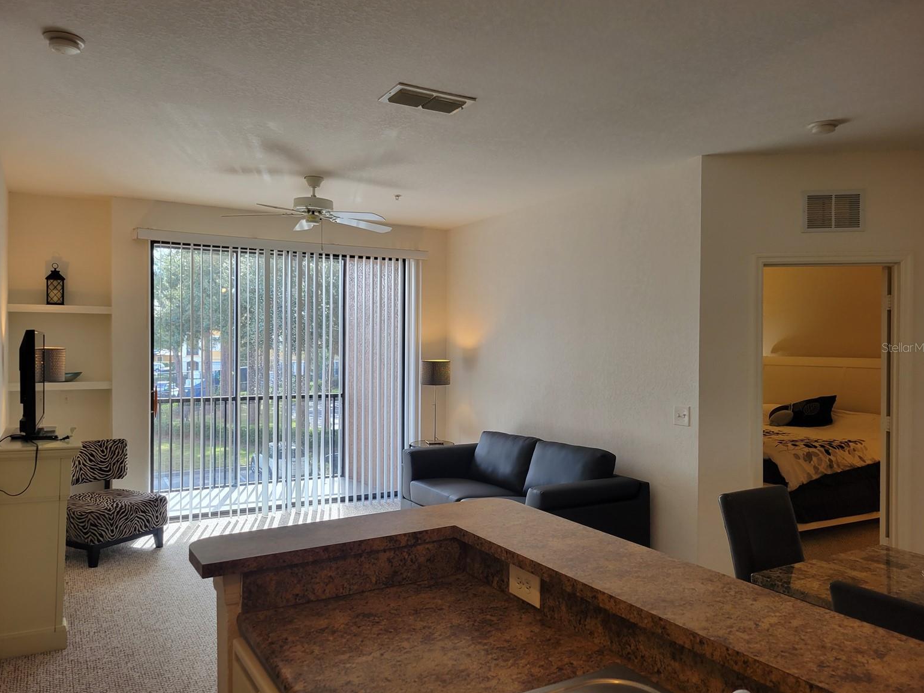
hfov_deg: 65.3
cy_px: 347
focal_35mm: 27
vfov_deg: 51.4
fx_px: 721
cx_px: 459
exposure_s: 1/119
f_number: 1.8
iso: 64
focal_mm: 5.4
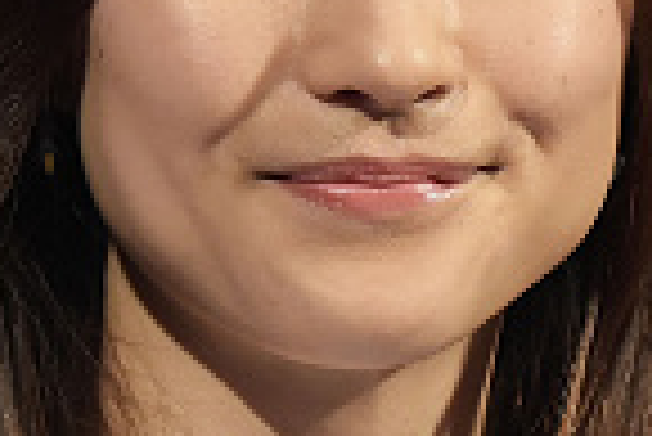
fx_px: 18546
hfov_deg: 2.0
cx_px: 117
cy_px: 142
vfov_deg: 1.3
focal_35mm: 1023
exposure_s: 1/640
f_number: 5.6
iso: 5000
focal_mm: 250
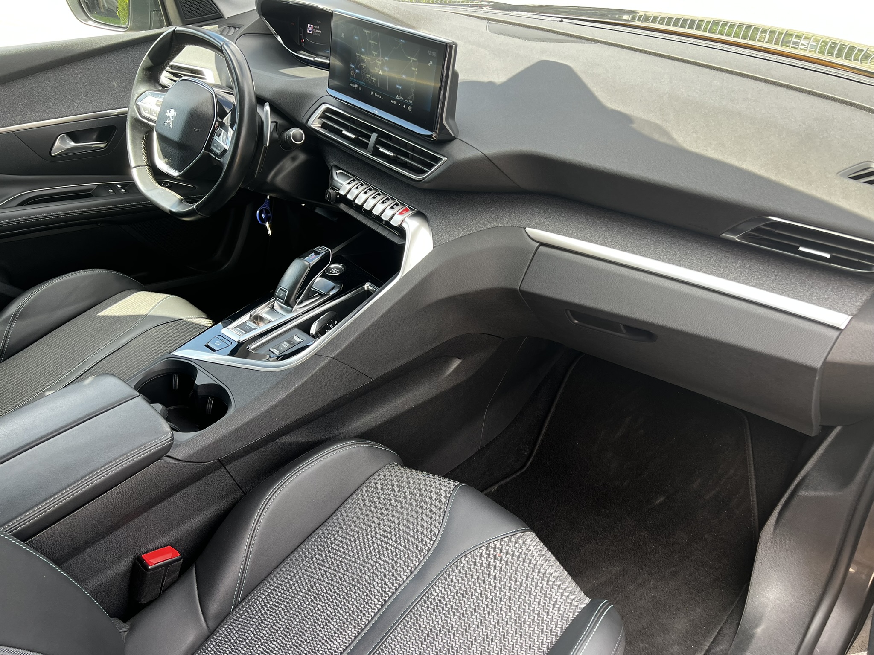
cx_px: 437
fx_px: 656
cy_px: 328
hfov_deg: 67.3
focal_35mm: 26
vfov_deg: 53.1
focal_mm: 5.7
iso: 50
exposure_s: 1/171
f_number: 1.5
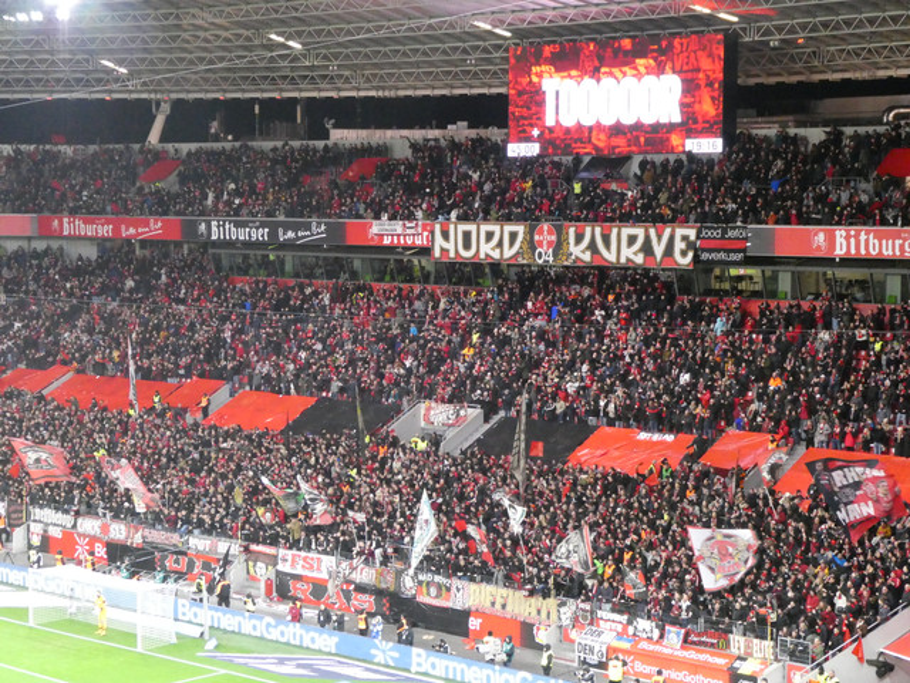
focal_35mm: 70
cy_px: 342
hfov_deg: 27.8
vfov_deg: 21.0
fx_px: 1840
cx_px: 455
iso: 1600
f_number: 4.5
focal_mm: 12.5
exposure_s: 1/80
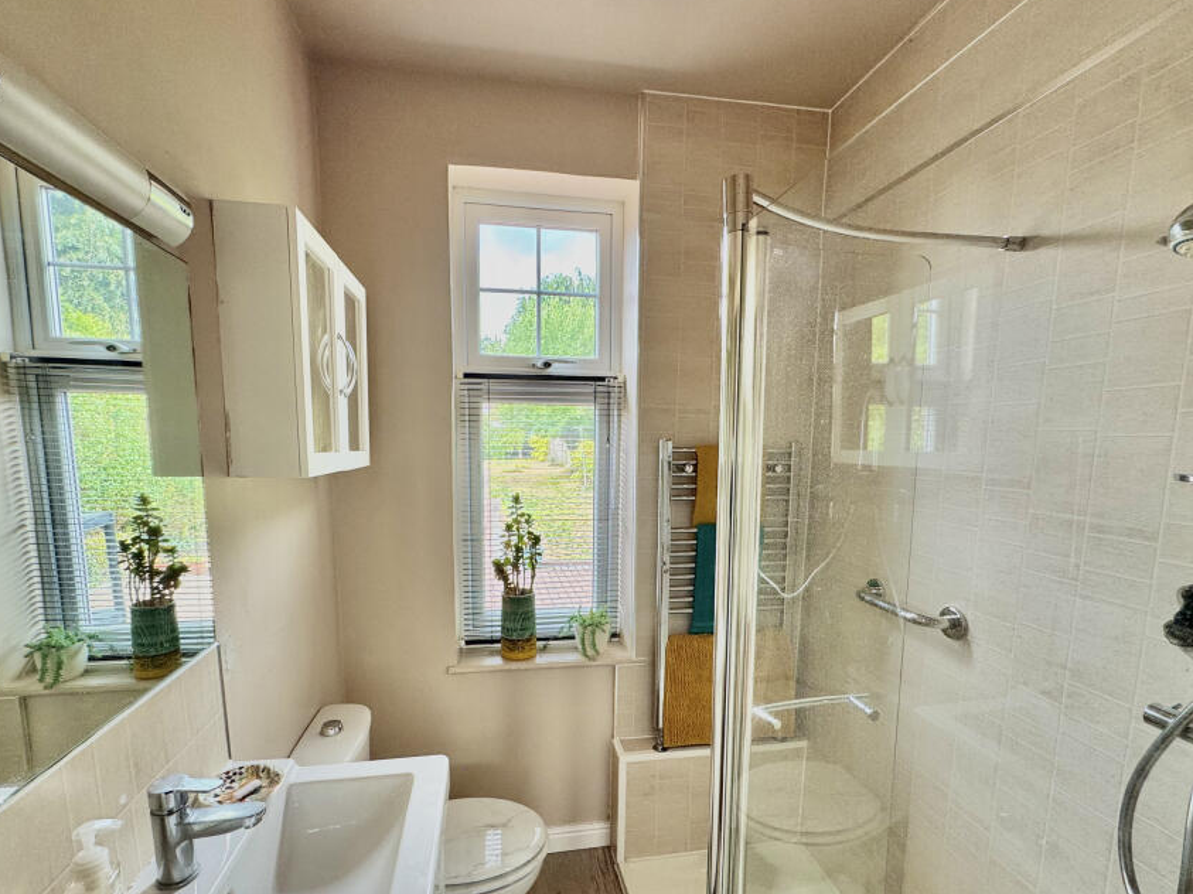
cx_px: 593
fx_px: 586
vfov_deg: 74.1
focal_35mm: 17
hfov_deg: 91.0
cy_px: 522
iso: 160
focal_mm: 2.22
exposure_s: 1/99
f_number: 2.2
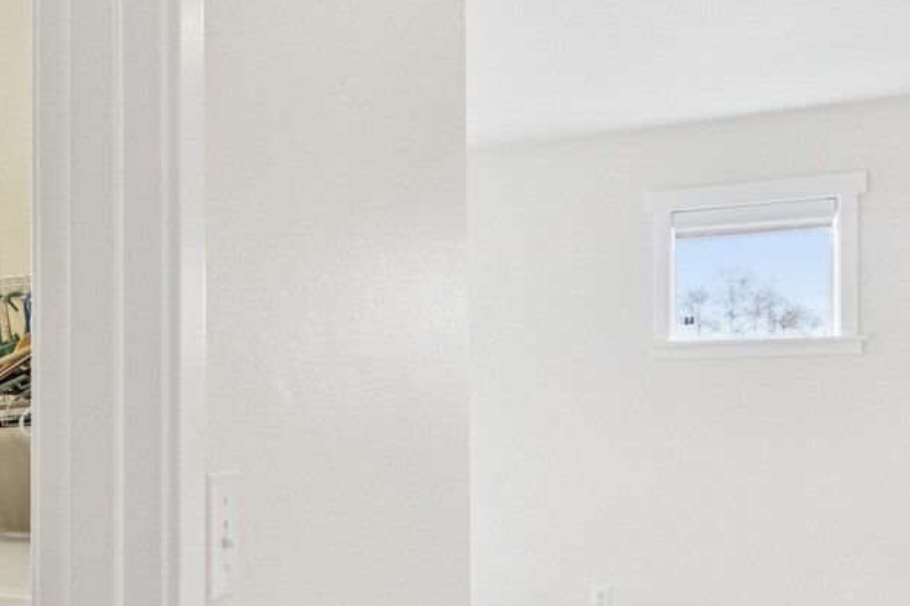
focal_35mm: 41
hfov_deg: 40.9
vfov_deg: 32.4
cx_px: -14
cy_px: 387
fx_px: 1036
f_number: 9
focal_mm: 10
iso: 250
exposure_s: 1/2.5
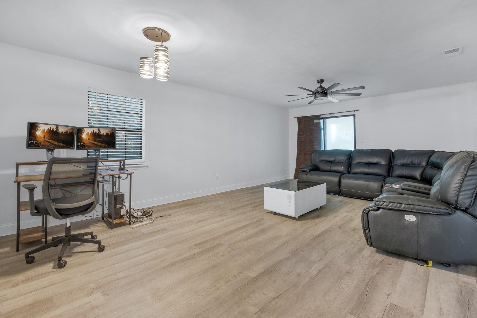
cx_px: 238
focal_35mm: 15
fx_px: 199
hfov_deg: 100.4
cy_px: 159
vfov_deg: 77.3
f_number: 8
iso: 250
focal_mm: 10
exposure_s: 4
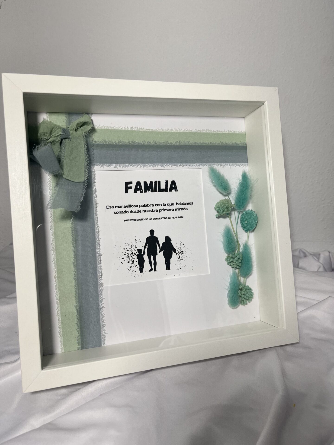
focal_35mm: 26
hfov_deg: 53.1
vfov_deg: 67.3
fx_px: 334
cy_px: 222
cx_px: 167
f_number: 1.6
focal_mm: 5.1
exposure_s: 1/183
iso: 40
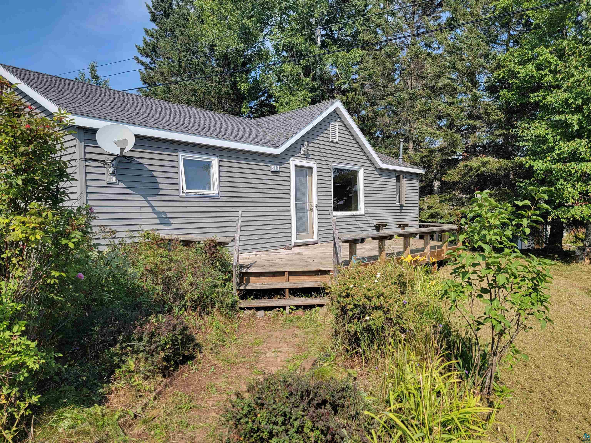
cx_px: 296
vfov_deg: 56.8
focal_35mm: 24
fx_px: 410
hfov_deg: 71.6
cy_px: 222
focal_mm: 6.7
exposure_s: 1/677
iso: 16
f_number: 1.8
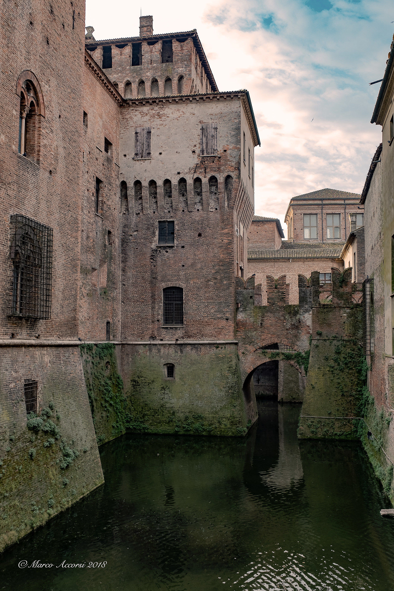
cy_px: 296
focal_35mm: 35
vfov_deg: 54.4
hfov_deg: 37.9
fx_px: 575
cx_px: 197
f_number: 5.6
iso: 200
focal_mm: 23.4
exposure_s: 1/125
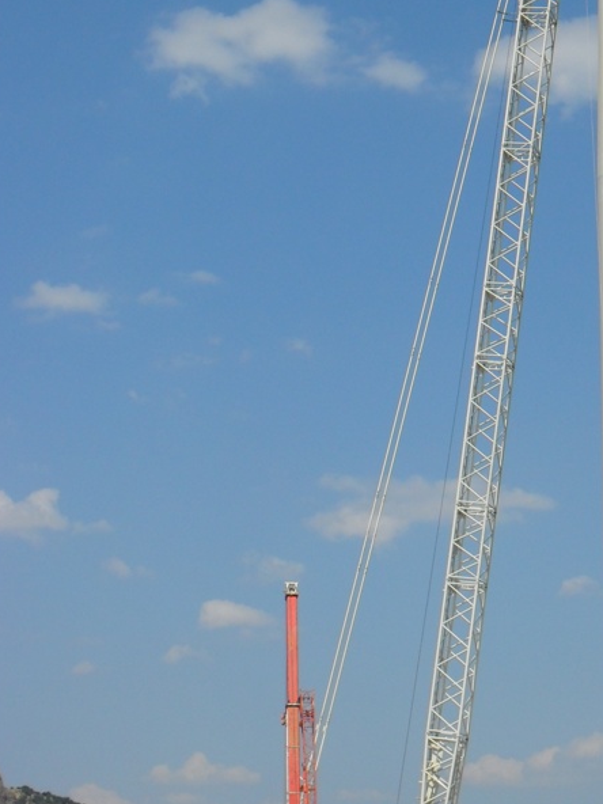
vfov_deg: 21.8
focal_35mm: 90
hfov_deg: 16.2
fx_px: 2090
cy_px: 338
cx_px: 517
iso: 100
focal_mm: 9.3
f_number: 5
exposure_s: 1/1000
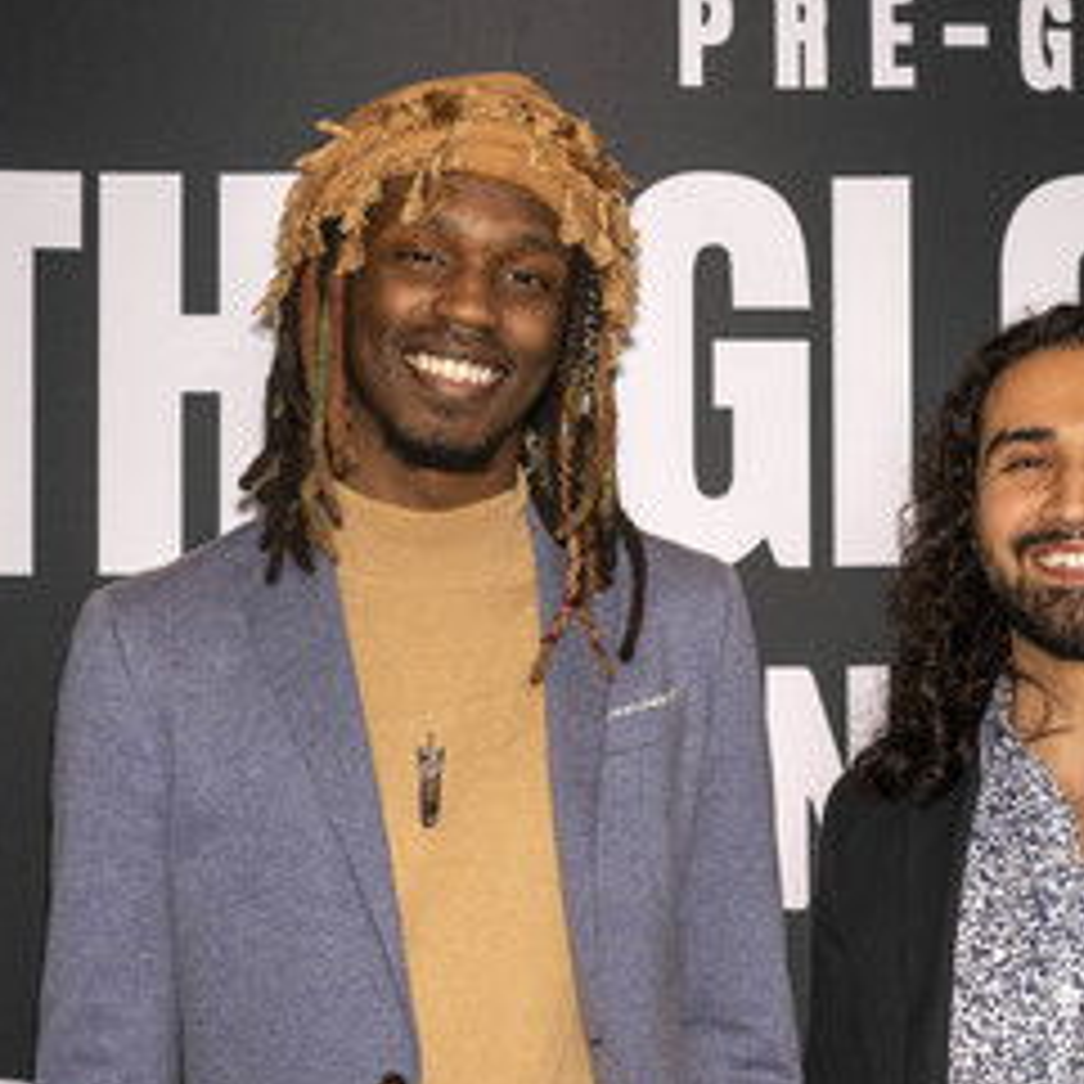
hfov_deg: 23.4
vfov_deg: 23.6
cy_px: 630
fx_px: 2586
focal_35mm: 73
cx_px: 812
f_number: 5.6
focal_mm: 46
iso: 800
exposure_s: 1/200
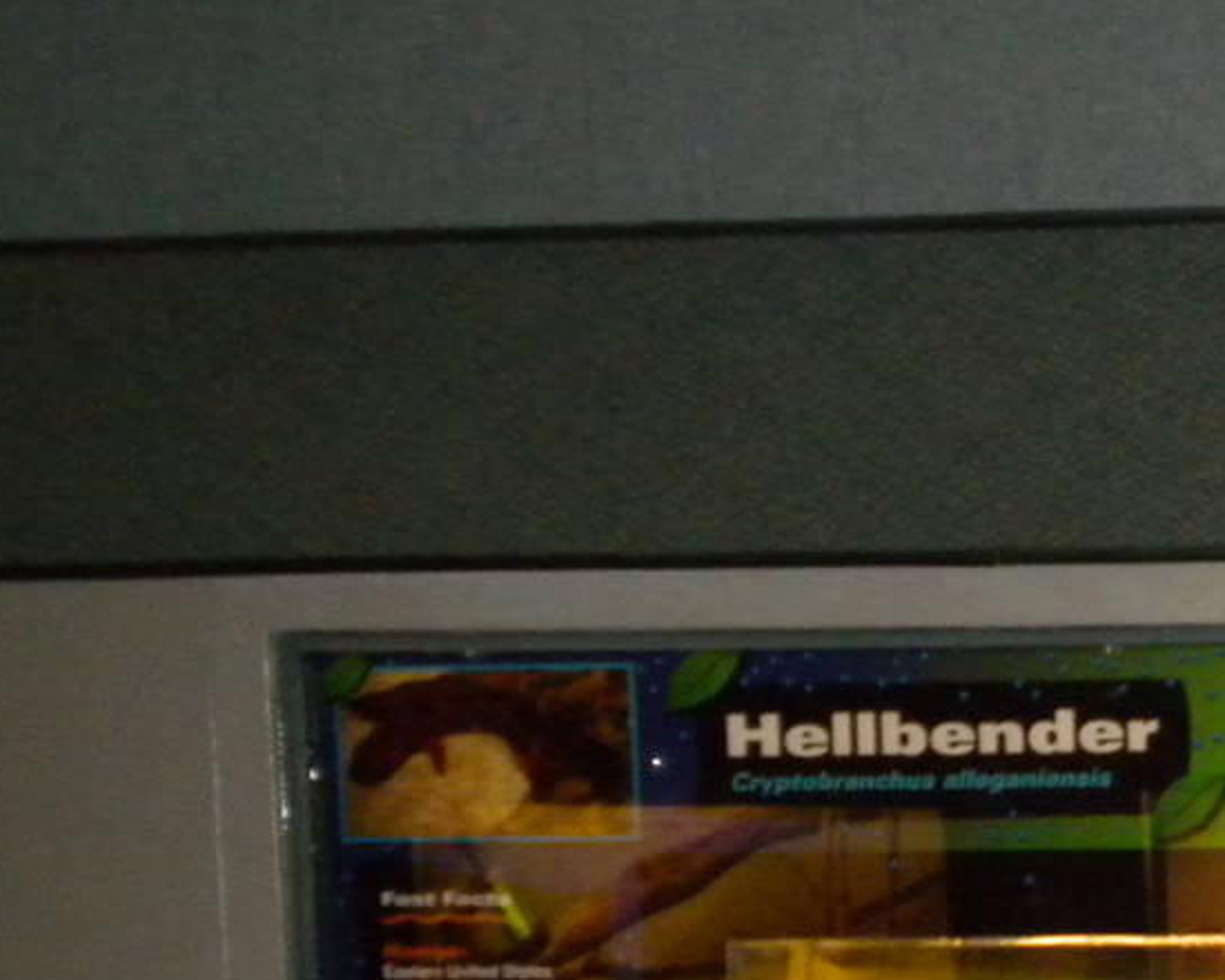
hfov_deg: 17.3
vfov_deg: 14.3
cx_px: 1552
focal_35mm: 105
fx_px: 3807
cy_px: 1120
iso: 400
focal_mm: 6.6
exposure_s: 1/30
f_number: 3.5
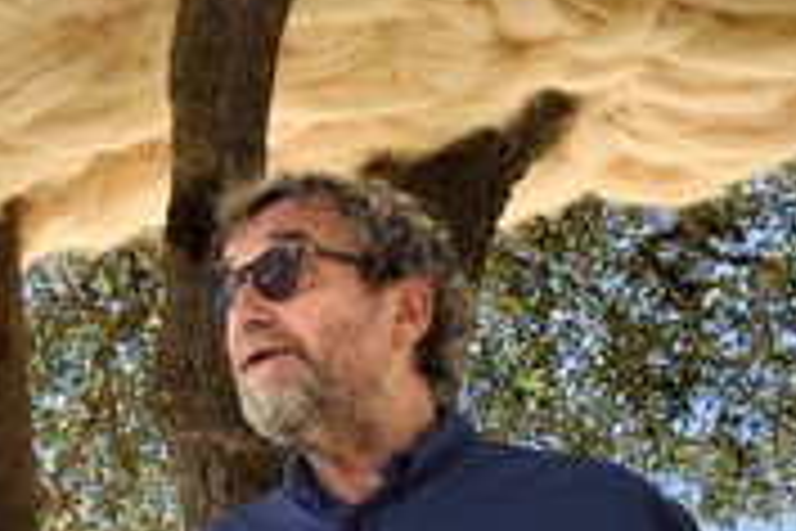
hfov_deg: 31.9
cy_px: 126
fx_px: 1260
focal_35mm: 57
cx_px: -29
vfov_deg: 23.5
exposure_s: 1/250
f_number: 8
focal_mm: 24
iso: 200
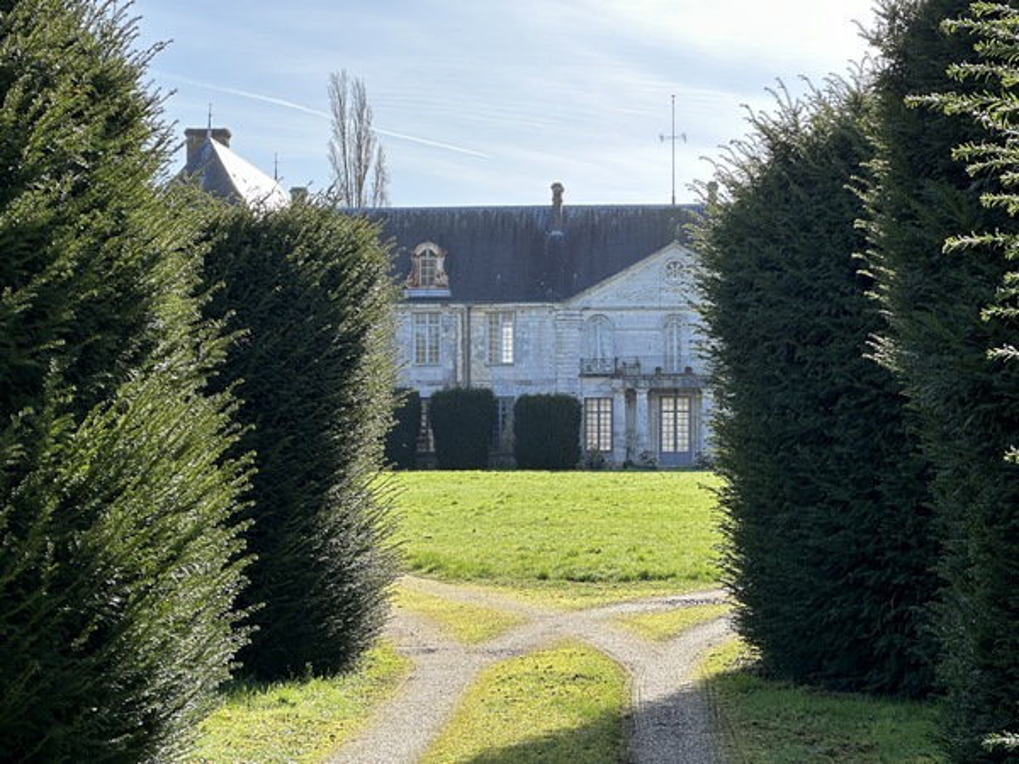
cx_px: 510
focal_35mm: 77
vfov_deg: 19.1
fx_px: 2267
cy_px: 382
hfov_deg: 25.3
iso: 32
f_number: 2.8
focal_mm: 9
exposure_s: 1/205
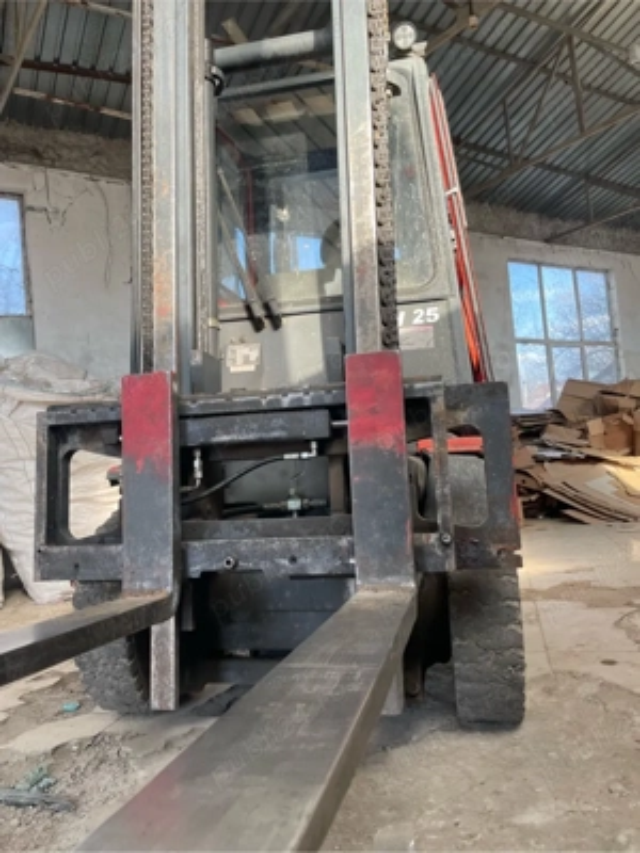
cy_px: 426
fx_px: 641
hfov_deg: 53.1
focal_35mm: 26
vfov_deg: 67.3
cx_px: 320
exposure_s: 1/222
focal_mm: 4.2
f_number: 1.6
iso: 32
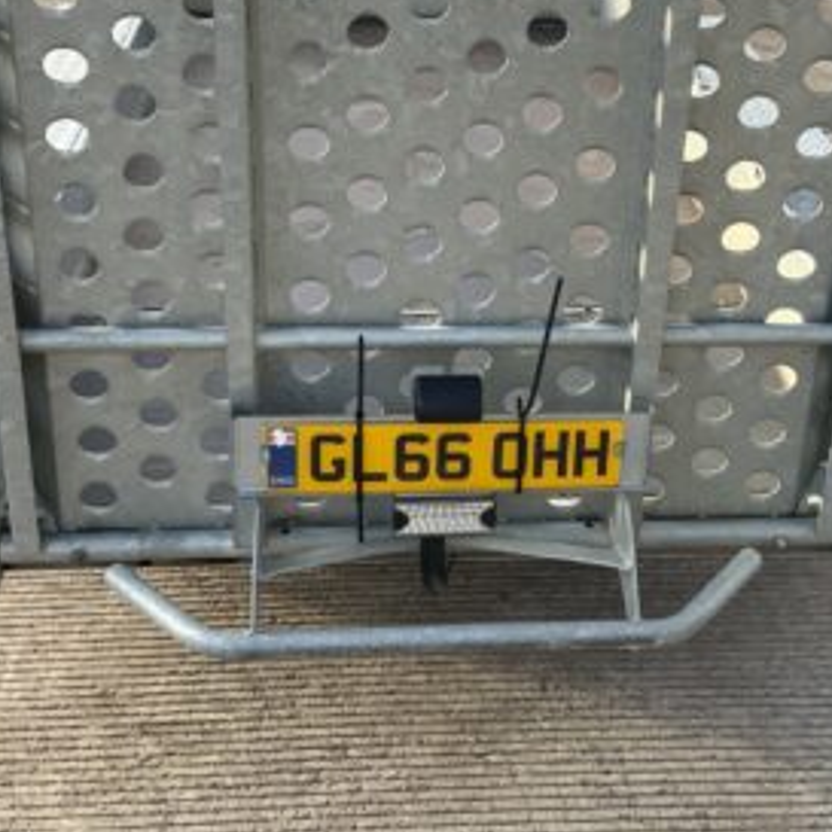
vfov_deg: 28.3
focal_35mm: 60
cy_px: 226
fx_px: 1632
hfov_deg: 28.5
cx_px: 521
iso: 16
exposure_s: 1/253
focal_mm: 3
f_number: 1.8
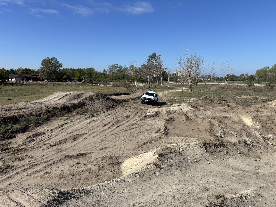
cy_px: 104
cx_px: 138
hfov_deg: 67.3
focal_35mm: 26
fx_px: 207
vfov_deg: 53.1
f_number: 1.6
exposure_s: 1/4630
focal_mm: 5.96
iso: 50
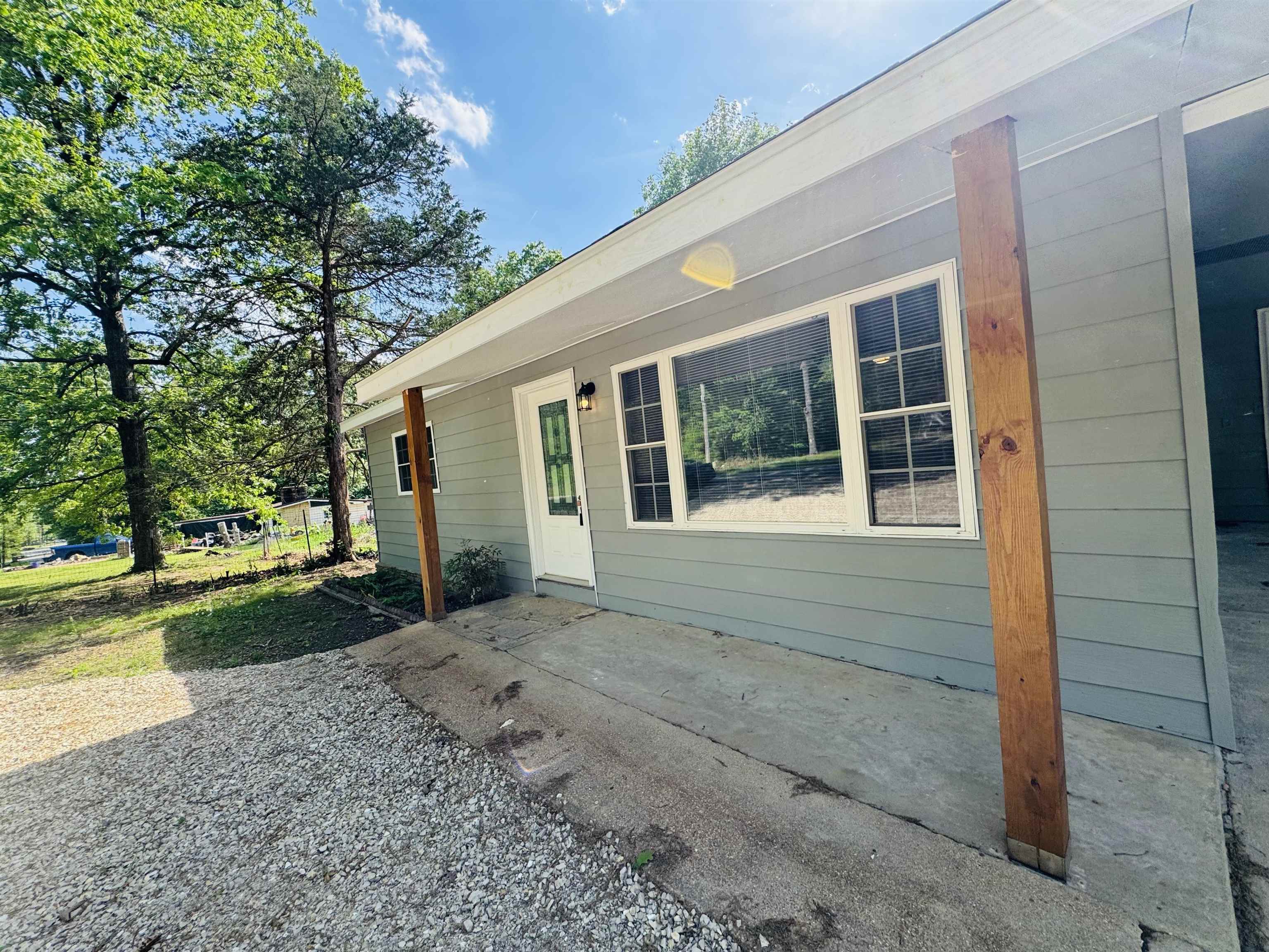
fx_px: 513
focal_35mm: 14
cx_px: 634
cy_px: 476
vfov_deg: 85.7
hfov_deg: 102.1
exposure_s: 1/515
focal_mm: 2.22
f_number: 2.2
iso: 40
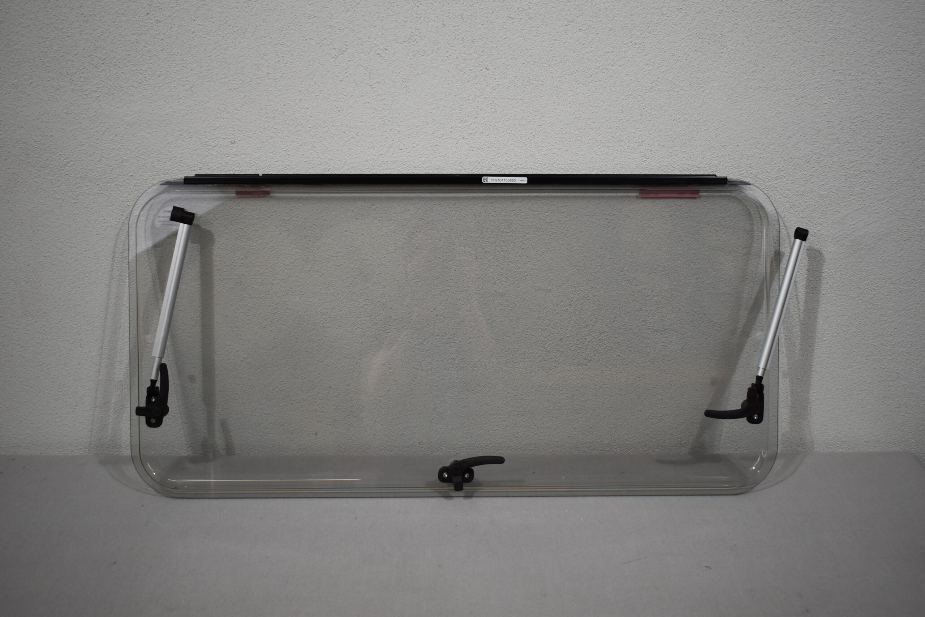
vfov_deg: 34.2
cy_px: 308
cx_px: 462
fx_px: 1002
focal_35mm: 39
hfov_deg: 49.6
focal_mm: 26
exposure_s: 1/250
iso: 400
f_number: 4
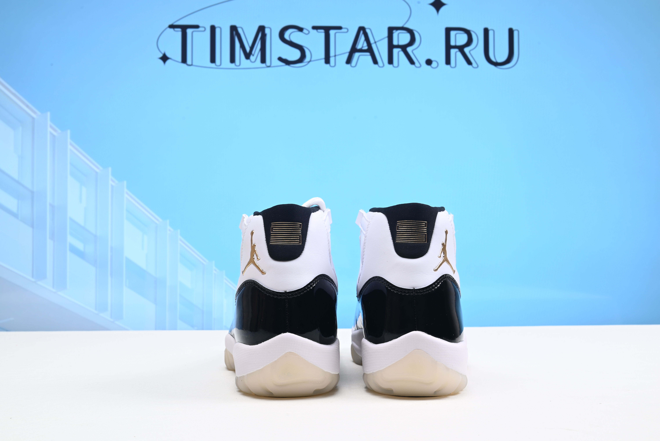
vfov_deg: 32.7
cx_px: 330
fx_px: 752
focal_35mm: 41
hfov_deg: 47.4
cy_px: 220
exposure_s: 1/2
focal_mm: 41
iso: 100
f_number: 16
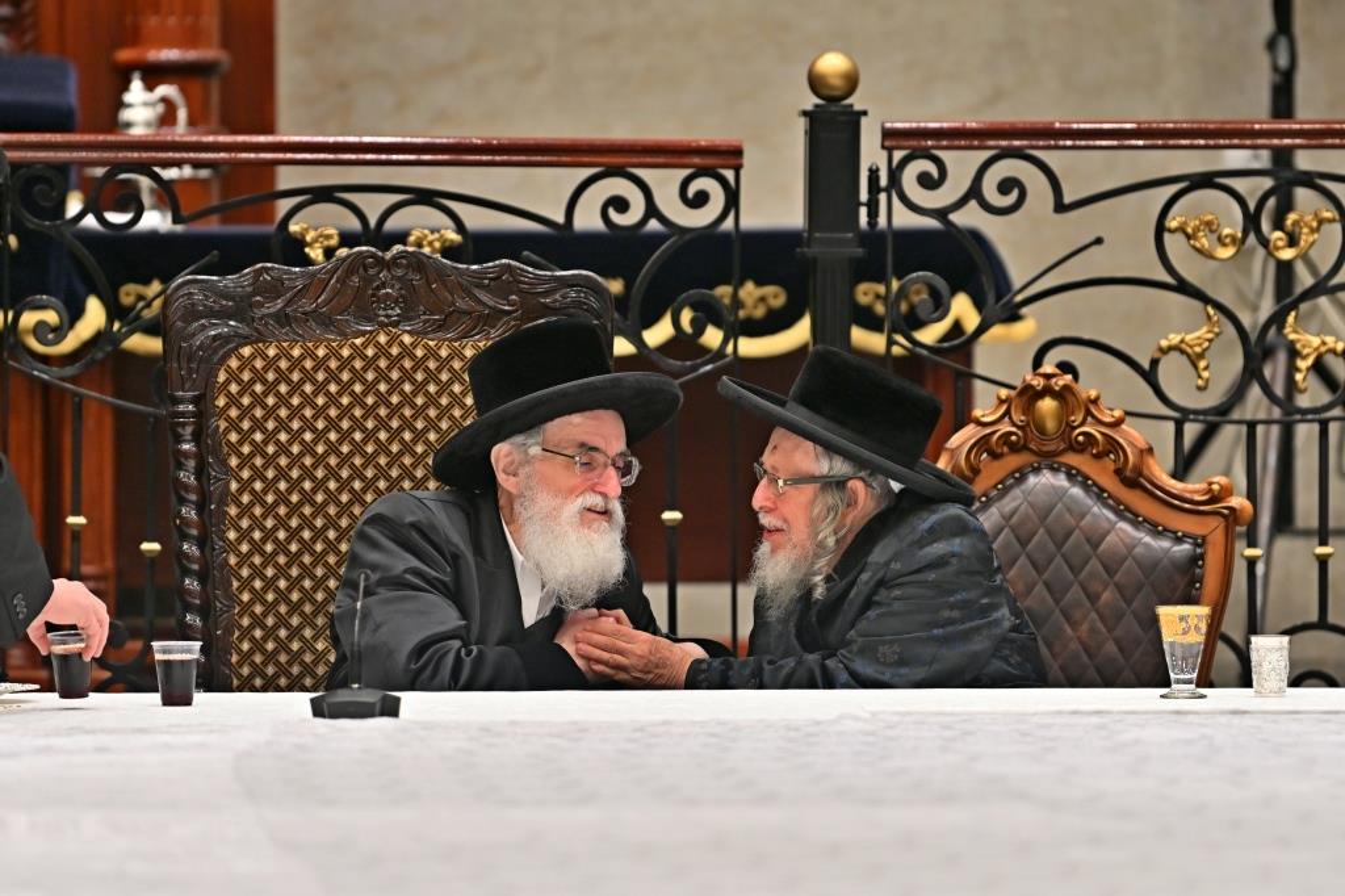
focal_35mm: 300
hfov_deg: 6.9
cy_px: 448
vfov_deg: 4.6
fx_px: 11204
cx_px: 672
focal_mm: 200
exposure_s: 1/400
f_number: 2.8
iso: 250
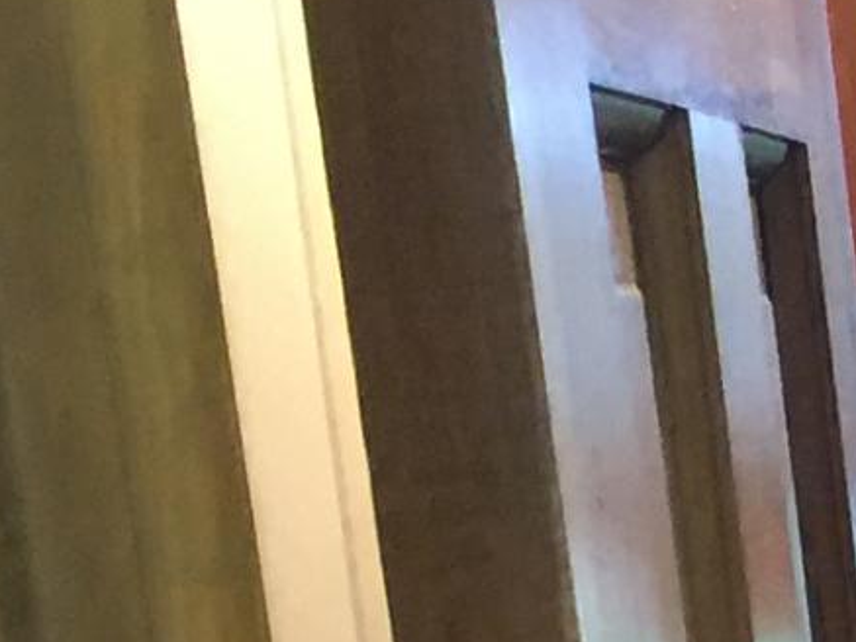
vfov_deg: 7.1
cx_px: 2166
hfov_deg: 8.8
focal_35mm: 199
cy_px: 1486
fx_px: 4922
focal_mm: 4.15
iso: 64
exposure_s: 1/4
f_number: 2.2
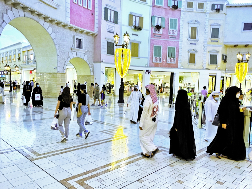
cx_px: 130
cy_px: 97
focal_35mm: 27
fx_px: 197
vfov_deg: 51.3
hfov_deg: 65.3
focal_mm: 4.25
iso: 100
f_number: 1.8
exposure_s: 1/50
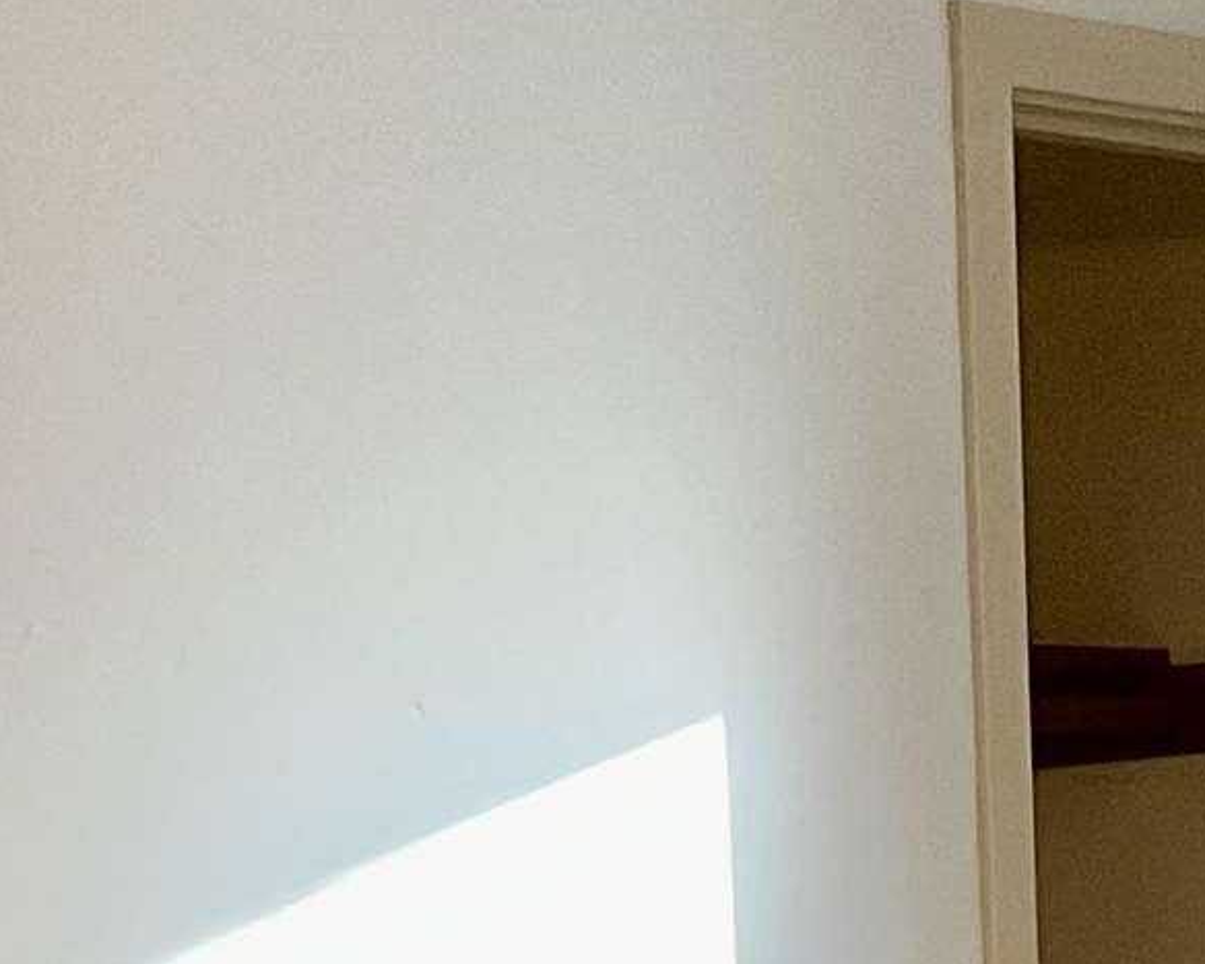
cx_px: 953
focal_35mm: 149
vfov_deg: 9.7
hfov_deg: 12.9
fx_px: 5313
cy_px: 1932
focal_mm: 3
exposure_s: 1/60
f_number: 1.8
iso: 80
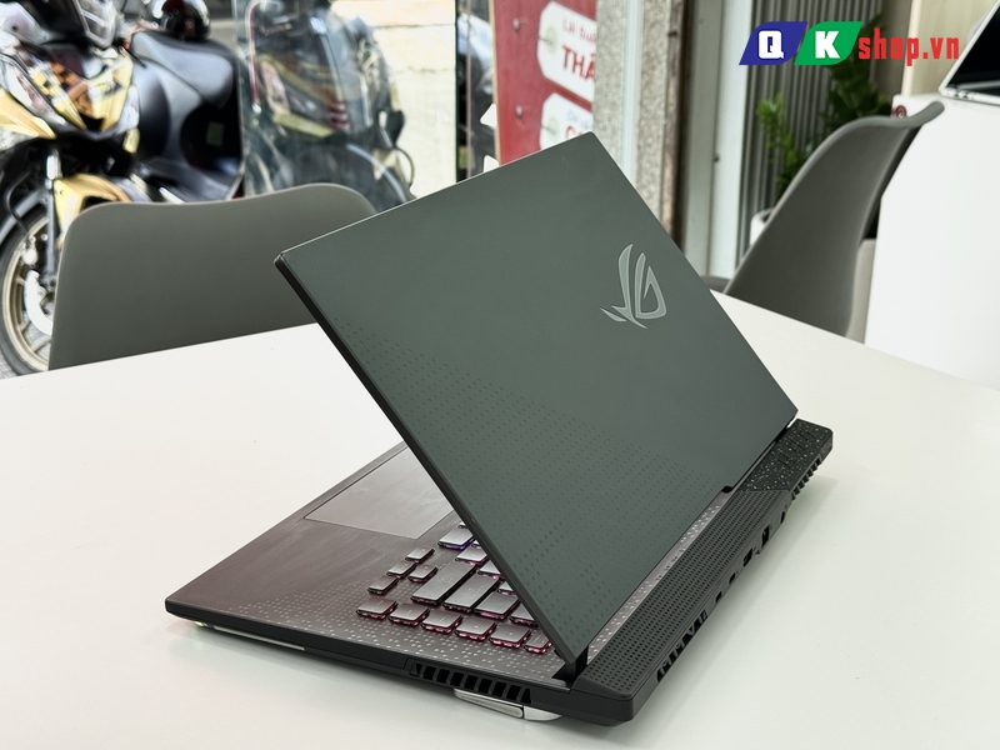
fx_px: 1387
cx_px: 500
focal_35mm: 48
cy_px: 375
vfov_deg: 30.3
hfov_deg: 39.7
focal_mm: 6.76
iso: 64
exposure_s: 1/181
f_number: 1.78
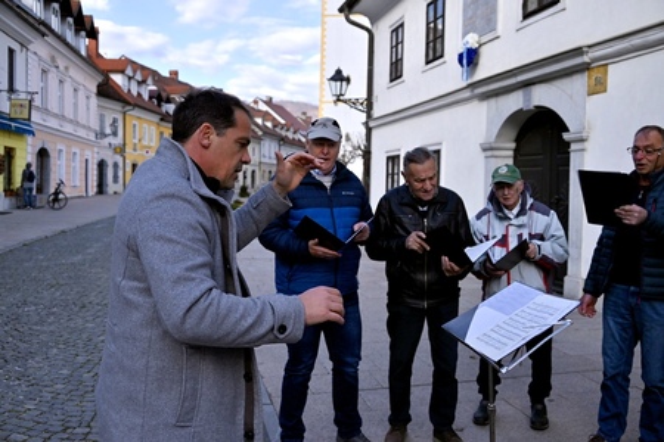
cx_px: 332
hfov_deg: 53.1
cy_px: 221
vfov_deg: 36.9
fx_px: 664
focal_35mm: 36
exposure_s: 1/2000
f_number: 4.8
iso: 320
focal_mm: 36
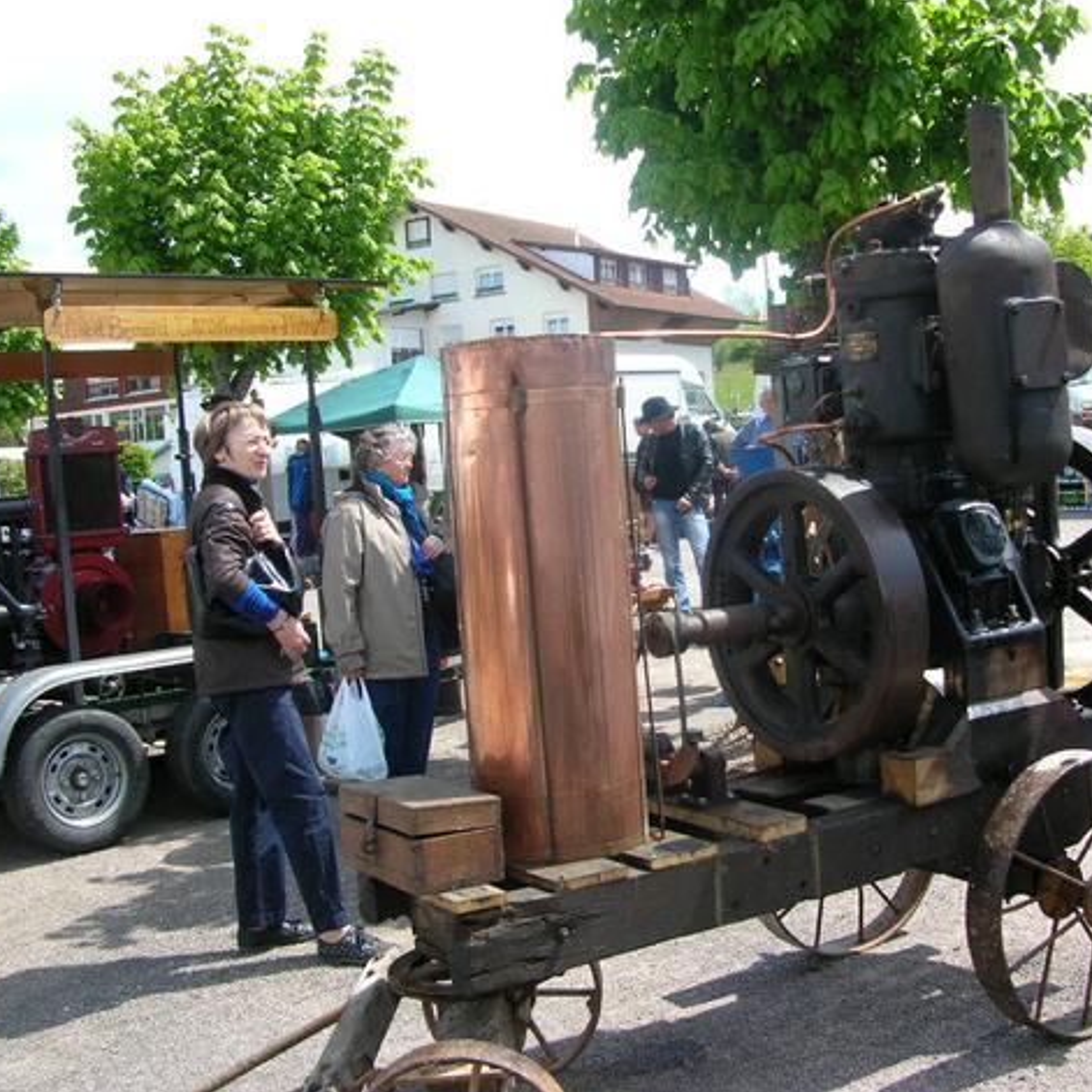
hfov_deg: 39.8
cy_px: 538
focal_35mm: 42
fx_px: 1499
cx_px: 675
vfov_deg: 40.0
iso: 50
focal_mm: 5.8
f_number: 2.8
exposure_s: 1/448
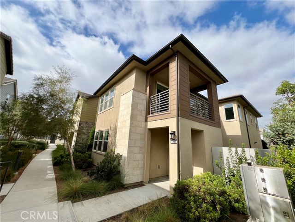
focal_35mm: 13
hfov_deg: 106.2
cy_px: 111
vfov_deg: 89.9
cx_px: 148
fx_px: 111
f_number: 1.8
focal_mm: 1.57
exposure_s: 1/1754
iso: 32
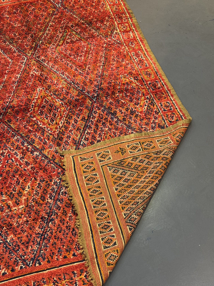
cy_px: 143
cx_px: 107
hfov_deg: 30.3
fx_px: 396
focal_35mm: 48
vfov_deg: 39.7
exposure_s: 1/50
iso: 250
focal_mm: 6.76
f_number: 1.78
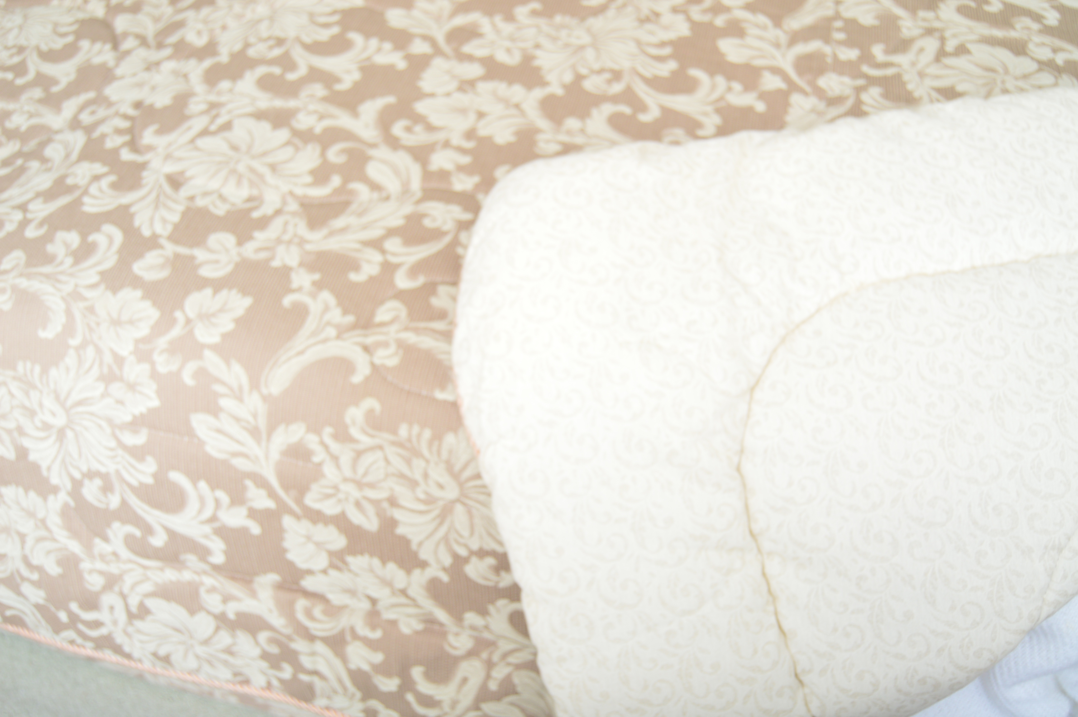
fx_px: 1032
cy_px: 358
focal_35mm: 34
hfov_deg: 55.1
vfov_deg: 38.3
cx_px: 539
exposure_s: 1/200
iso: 200
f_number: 3.8
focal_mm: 23
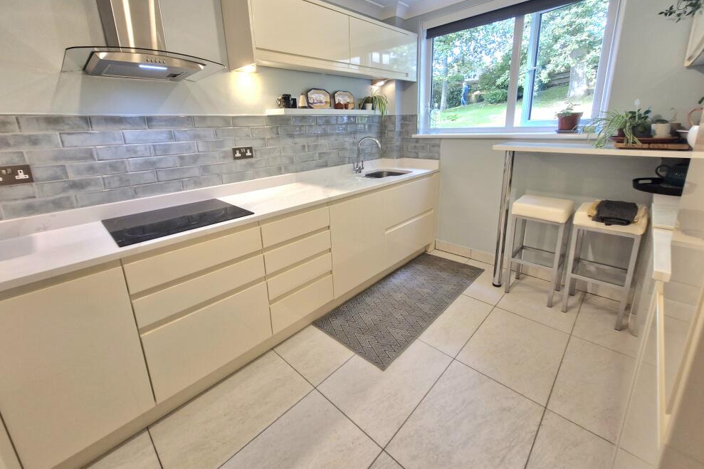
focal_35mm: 14
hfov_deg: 104.3
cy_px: 203
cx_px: 347
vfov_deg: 80.8
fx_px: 274
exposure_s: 1/50
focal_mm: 1.74
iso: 100
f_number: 2.2
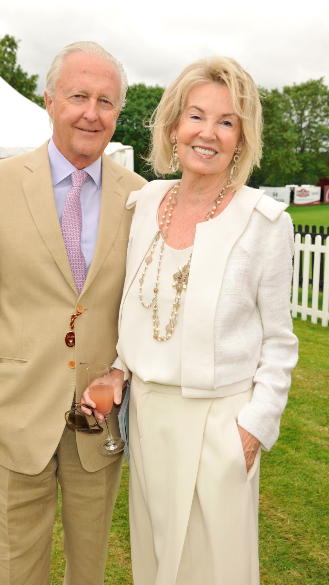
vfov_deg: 50.5
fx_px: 620
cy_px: 293
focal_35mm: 40
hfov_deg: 29.7
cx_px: 141
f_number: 8
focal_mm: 38
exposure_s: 1/160
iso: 160
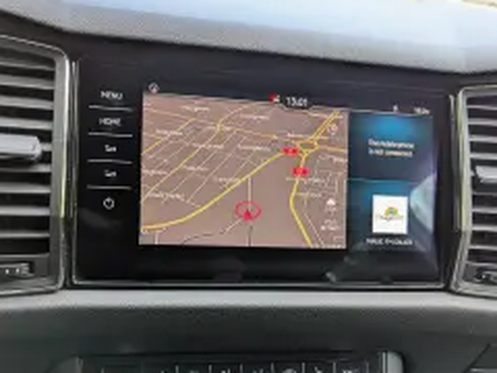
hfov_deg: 51.3
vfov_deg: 39.2
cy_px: 249
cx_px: 236
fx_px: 517
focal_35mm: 36
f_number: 1.85
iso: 88
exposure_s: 1/95.3
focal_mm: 6.81
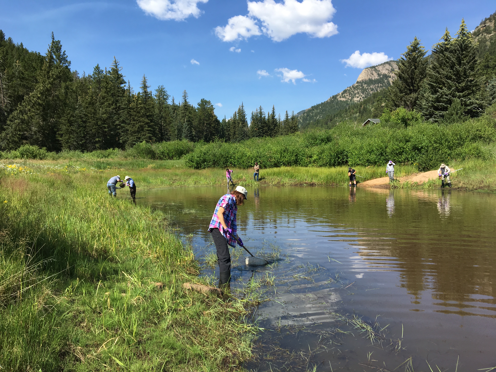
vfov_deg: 48.2
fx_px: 416
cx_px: 248
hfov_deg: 61.7
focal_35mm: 29
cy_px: 186
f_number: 2.2
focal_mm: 4.15
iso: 25
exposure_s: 1/1221
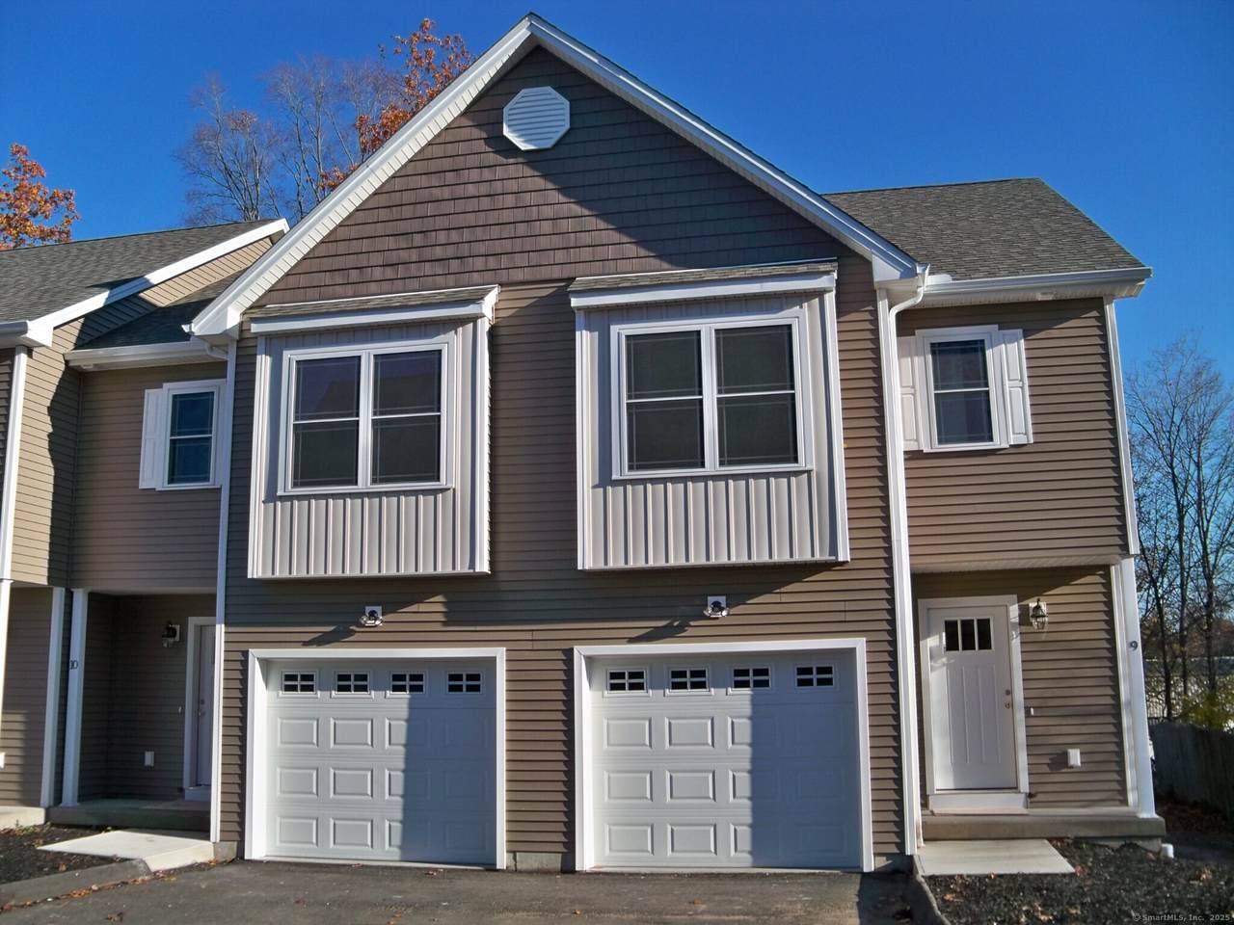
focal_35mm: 35
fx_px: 1248
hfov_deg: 52.6
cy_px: 462
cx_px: 617
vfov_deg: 40.7
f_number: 3.5
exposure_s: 1/500
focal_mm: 6.2
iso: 80
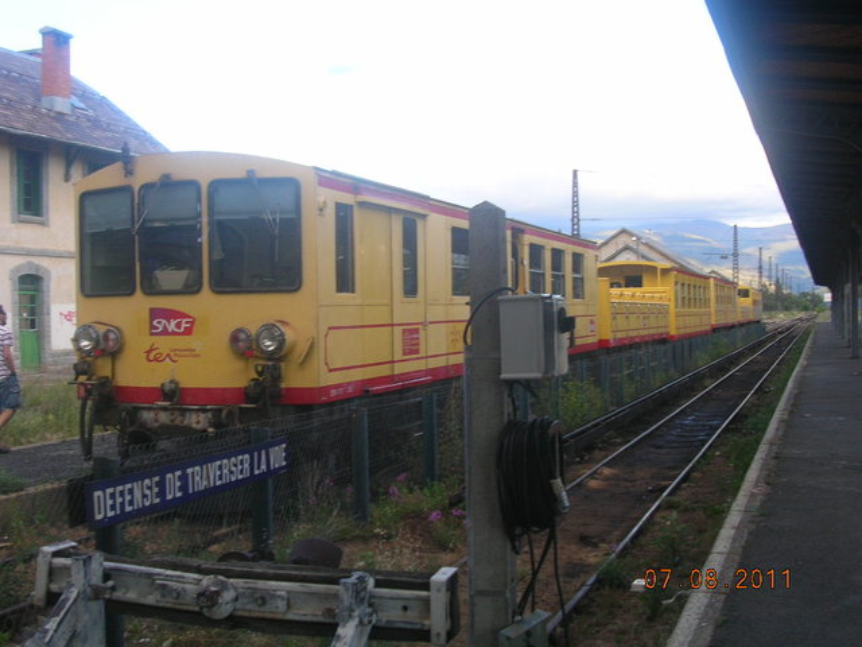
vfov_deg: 32.2
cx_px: 431
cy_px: 324
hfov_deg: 42.1
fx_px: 1121
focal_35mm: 45
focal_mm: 7.5
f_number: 3.1
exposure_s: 1/71.5
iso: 50
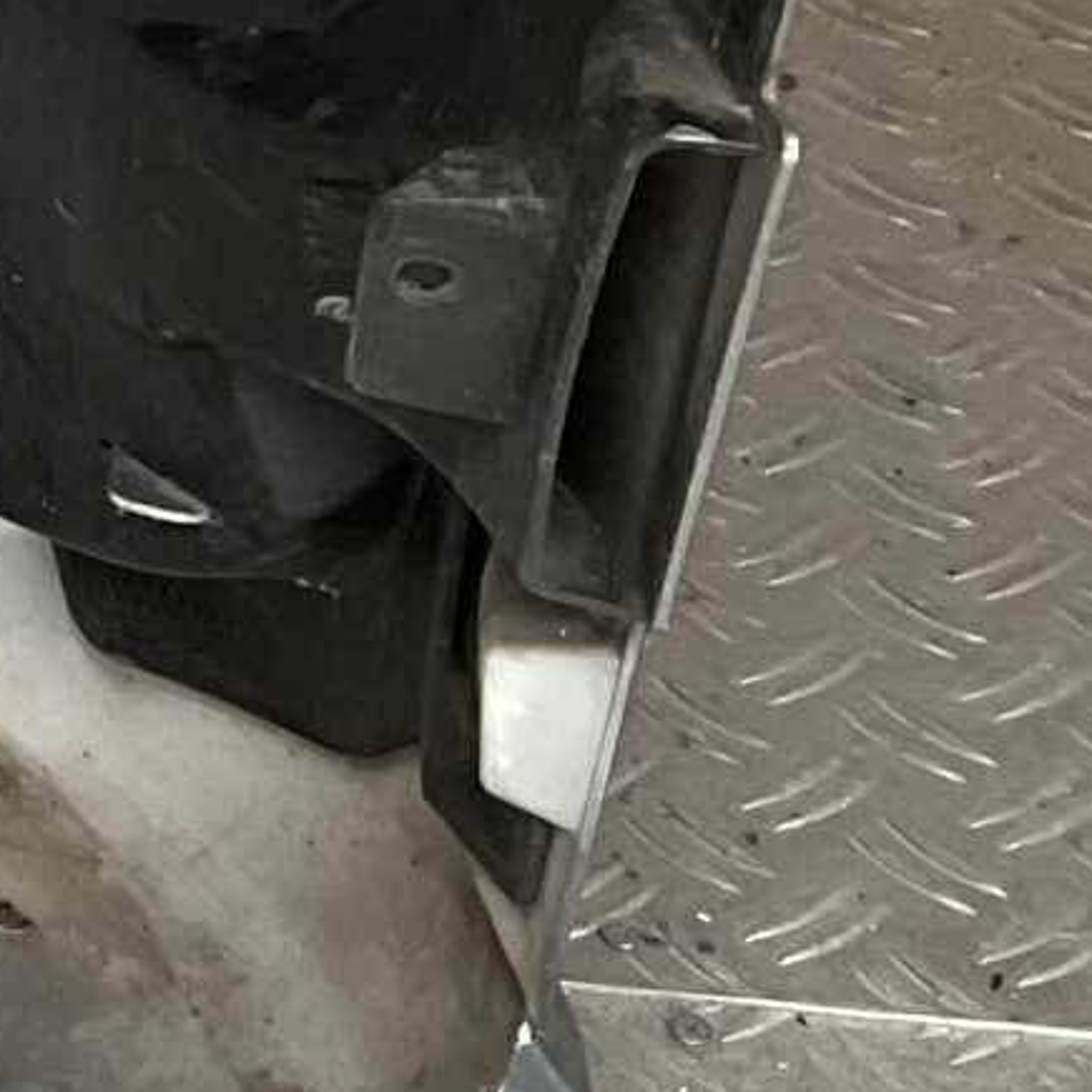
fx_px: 5389
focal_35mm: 151
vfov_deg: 11.2
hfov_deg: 9.9
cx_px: -1684
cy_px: -484
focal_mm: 3
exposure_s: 1/100
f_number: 1.8
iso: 40
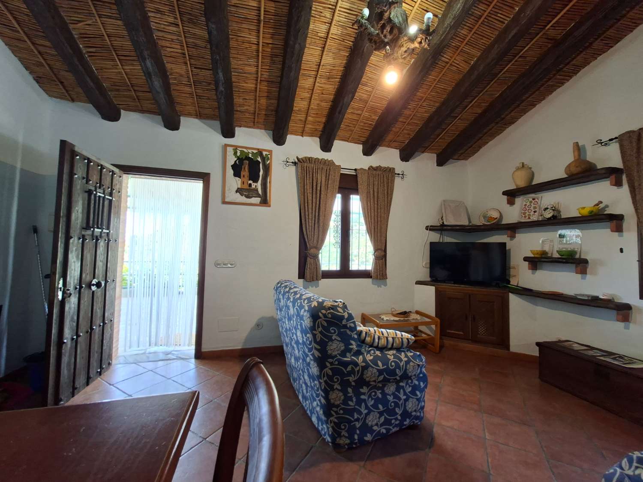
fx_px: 241
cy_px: 241
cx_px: 322
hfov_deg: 106.2
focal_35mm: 13
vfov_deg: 89.9
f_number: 2.2
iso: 160
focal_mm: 1.74
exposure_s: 1/40
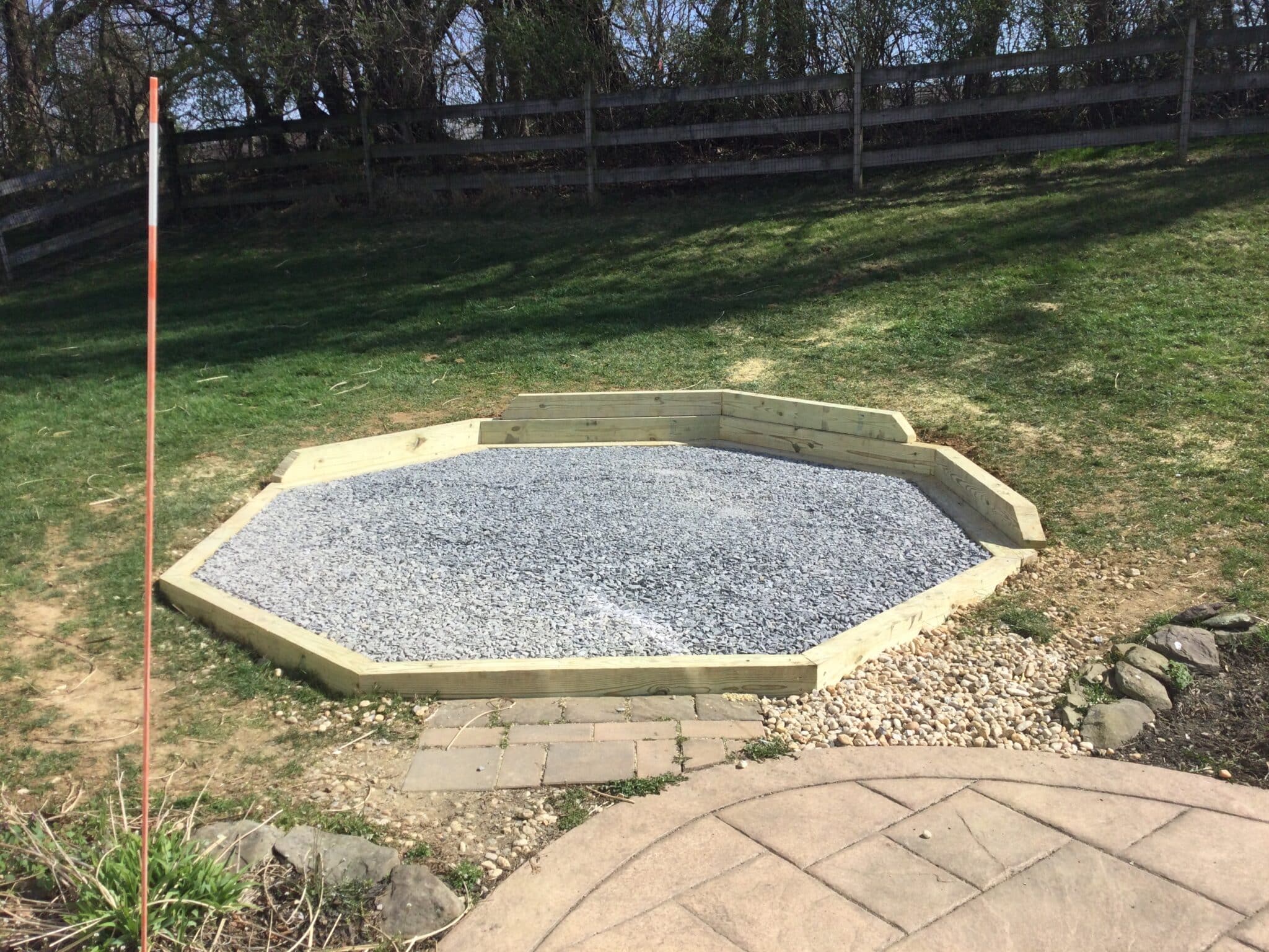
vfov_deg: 45.4
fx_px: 1136
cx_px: 634
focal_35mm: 31
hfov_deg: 58.4
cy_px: 476
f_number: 2.4
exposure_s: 1/1253
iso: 25
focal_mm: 3.3
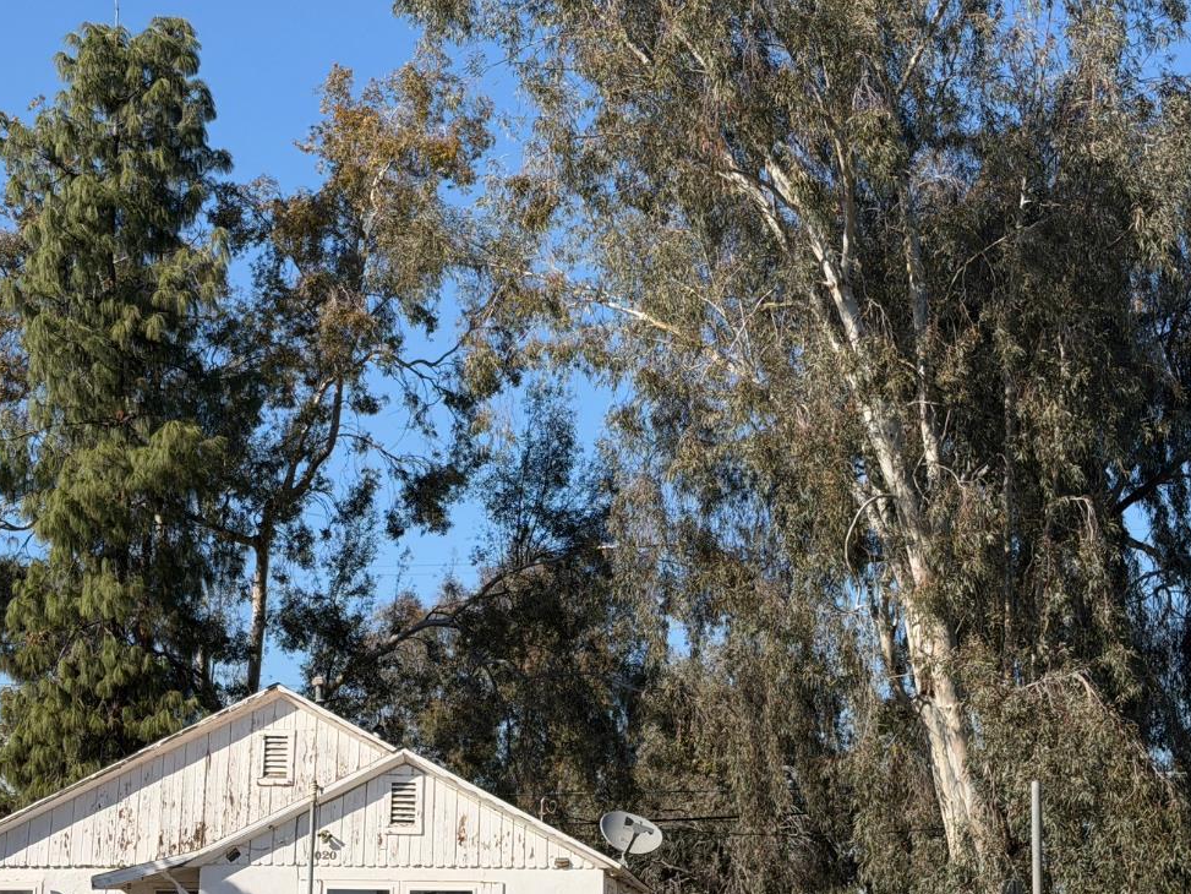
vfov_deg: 19.9
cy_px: 531
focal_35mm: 74
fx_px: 2546
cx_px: 591
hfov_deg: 26.3
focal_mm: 6.76
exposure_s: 1/3891
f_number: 1.78
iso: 64
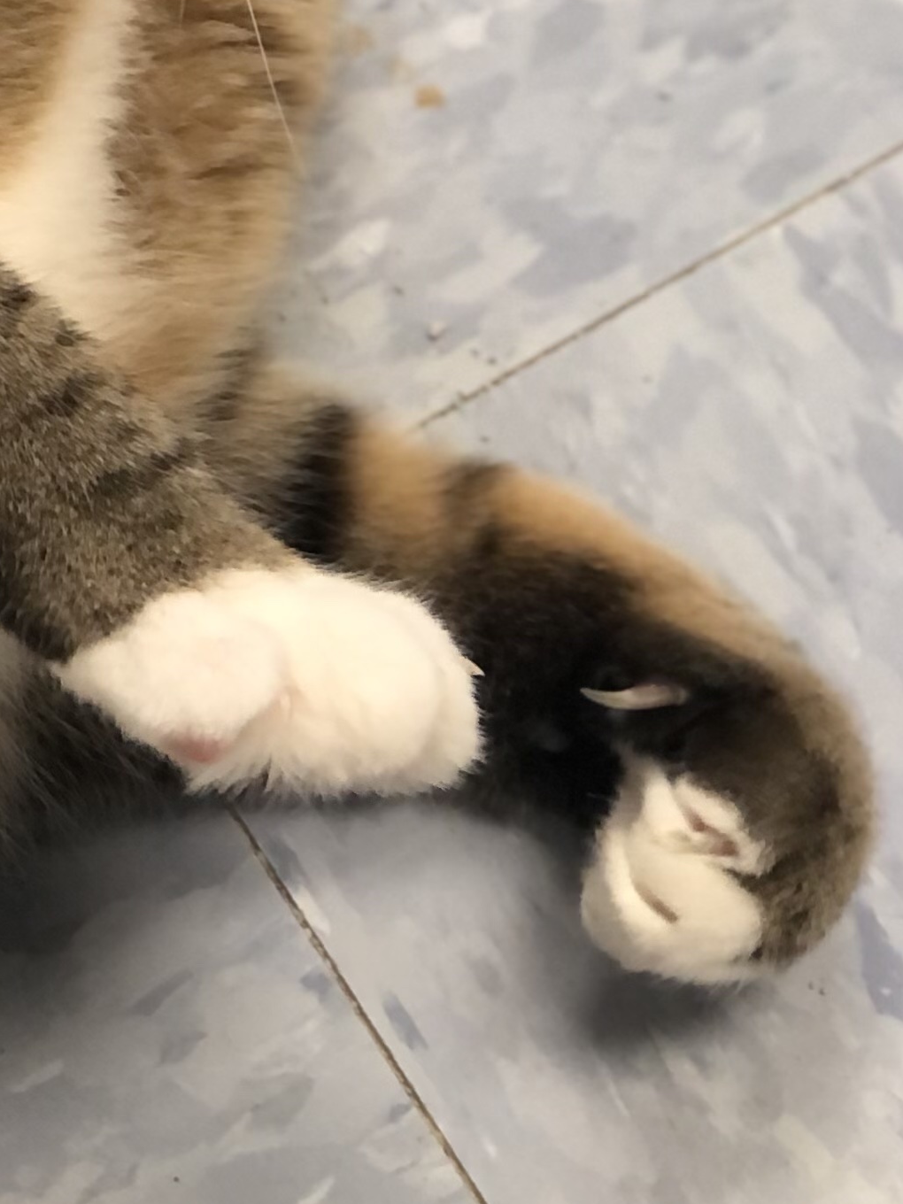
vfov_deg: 11.6
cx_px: -335
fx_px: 5878
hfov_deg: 8.6
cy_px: 181
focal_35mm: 169
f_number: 2.8
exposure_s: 1/30
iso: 80
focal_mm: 6.6
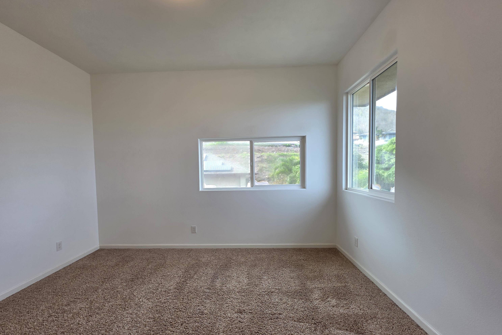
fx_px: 195
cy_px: 181
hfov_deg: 104.2
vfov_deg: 81.1
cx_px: 243
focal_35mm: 14
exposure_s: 1/120
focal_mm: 2.2
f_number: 1.9
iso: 40
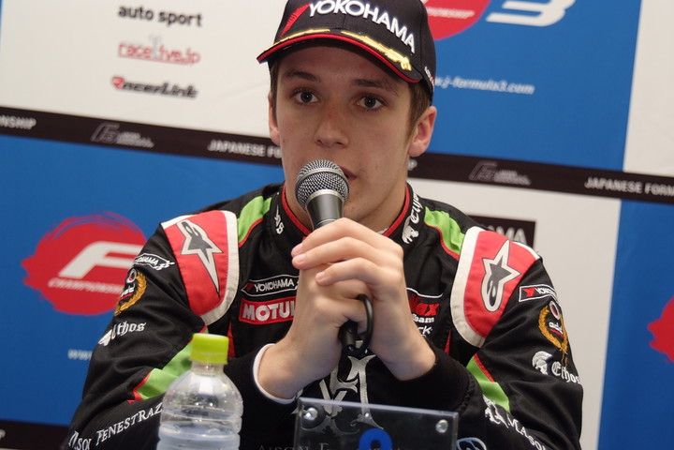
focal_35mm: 105
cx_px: 337
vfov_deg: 13.0
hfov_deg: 19.5
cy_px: 225
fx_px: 1966
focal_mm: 70
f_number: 5
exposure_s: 1/125
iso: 400
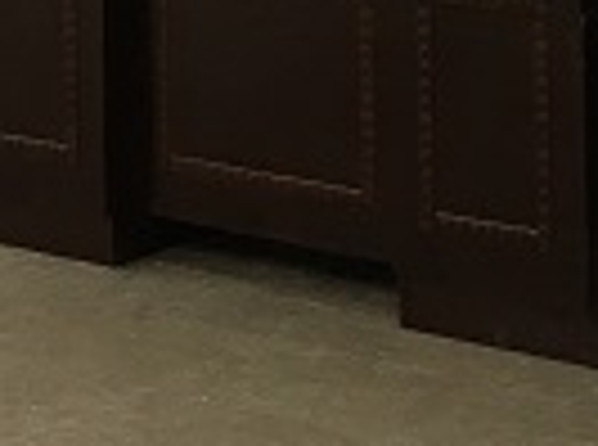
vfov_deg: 7.8
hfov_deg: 11.3
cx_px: 202
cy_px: -622
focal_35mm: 175
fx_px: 3015
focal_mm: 4.15
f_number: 2.2
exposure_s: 1/33
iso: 25
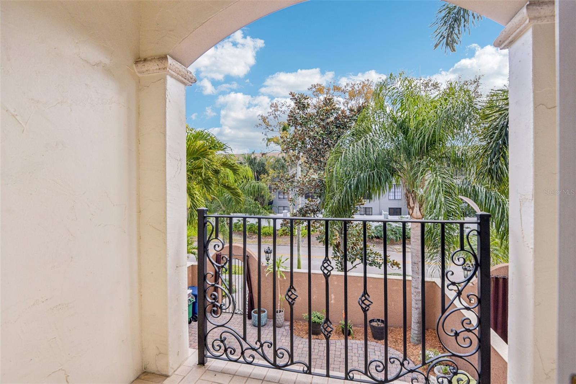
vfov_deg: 70.4
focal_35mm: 17
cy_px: 192
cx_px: 288
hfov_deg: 93.3
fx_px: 272
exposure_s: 1/320
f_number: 8
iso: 400
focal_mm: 17
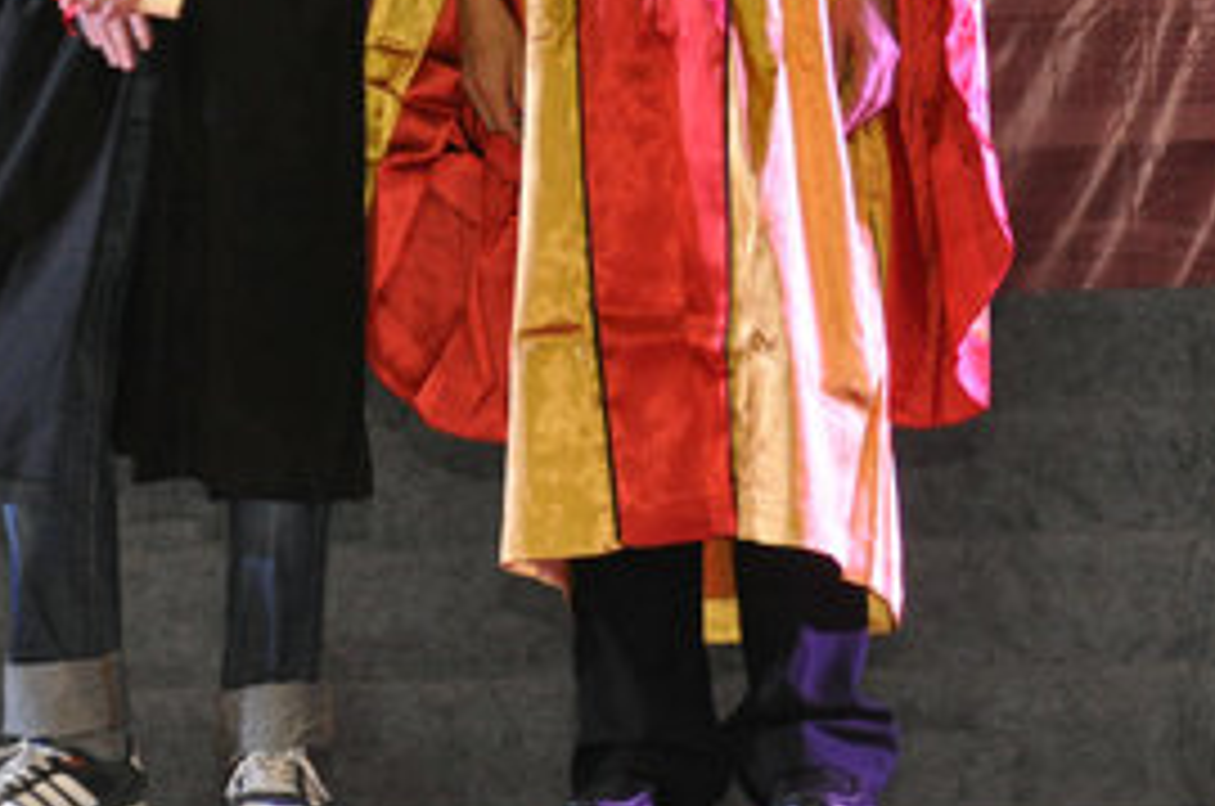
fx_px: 7176
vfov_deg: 6.4
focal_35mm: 213
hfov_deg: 9.7
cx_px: 382
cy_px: -173
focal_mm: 48
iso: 800
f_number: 4.8
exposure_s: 1/60
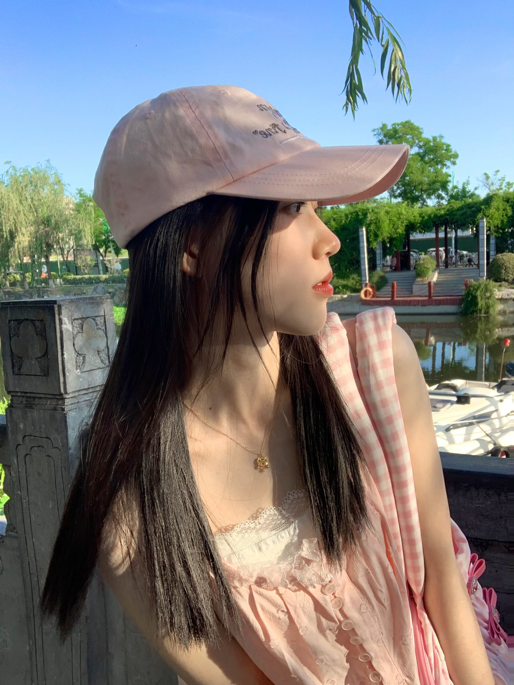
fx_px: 634
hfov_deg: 44.2
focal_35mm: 32
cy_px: 342
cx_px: 257
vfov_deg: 56.8
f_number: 2.2
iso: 16
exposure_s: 1/204
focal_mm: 2.87
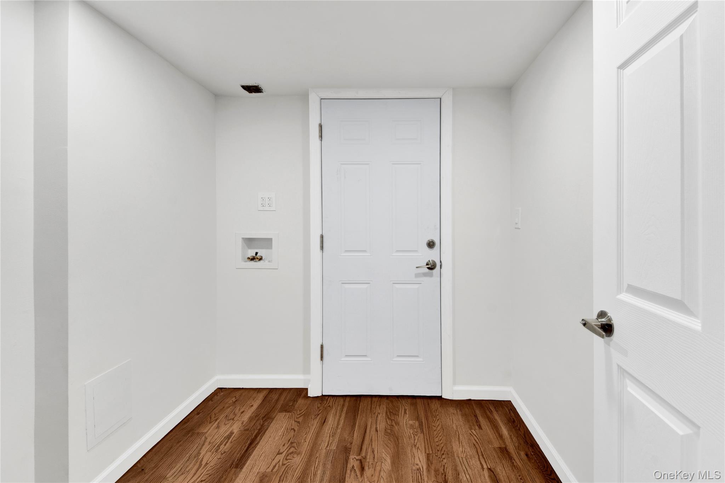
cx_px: 362
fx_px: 242
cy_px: 242
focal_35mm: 12
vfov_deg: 90.0
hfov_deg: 112.6
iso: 100
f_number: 9
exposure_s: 1/6
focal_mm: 8
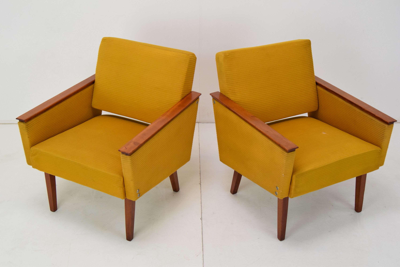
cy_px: 134
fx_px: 500
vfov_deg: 29.9
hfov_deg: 43.6
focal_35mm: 45
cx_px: 200
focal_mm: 30
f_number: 7.1
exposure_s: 1/200
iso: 1600
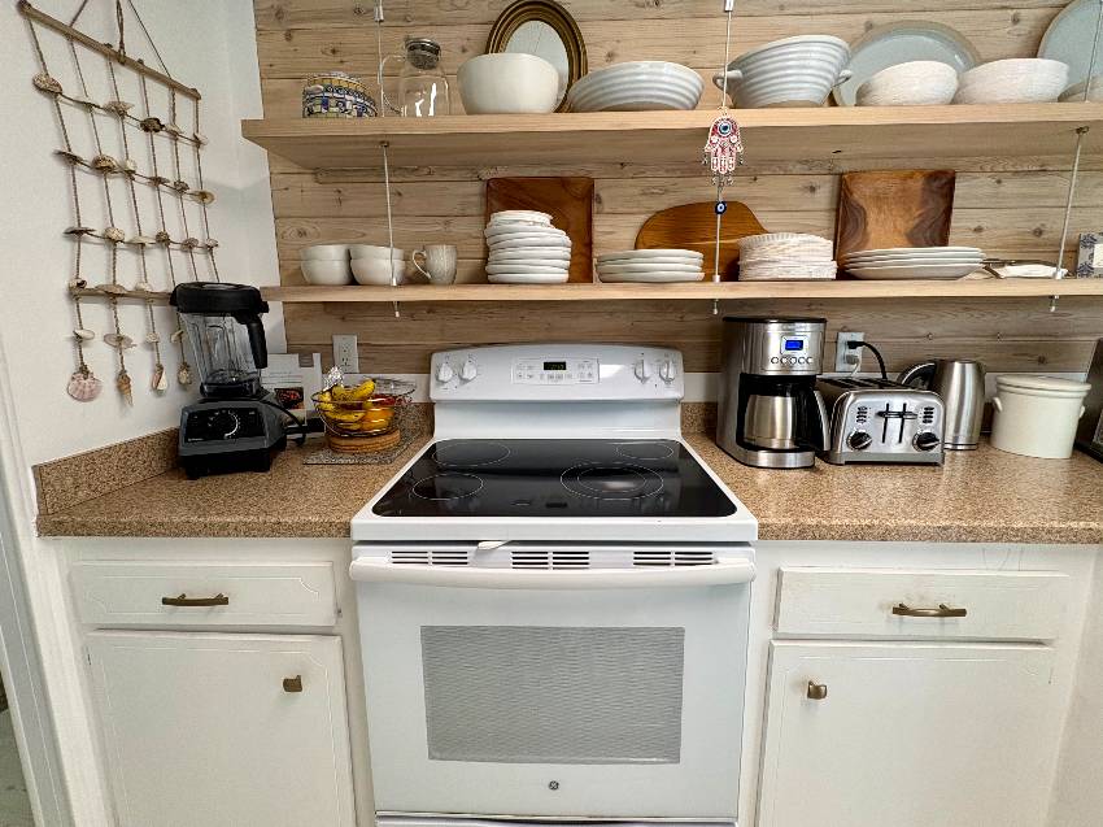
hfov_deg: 102.1
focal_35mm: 14
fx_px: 446
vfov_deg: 85.6
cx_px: 552
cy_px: 414
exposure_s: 1/60
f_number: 2.2
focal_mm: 2.22
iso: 160
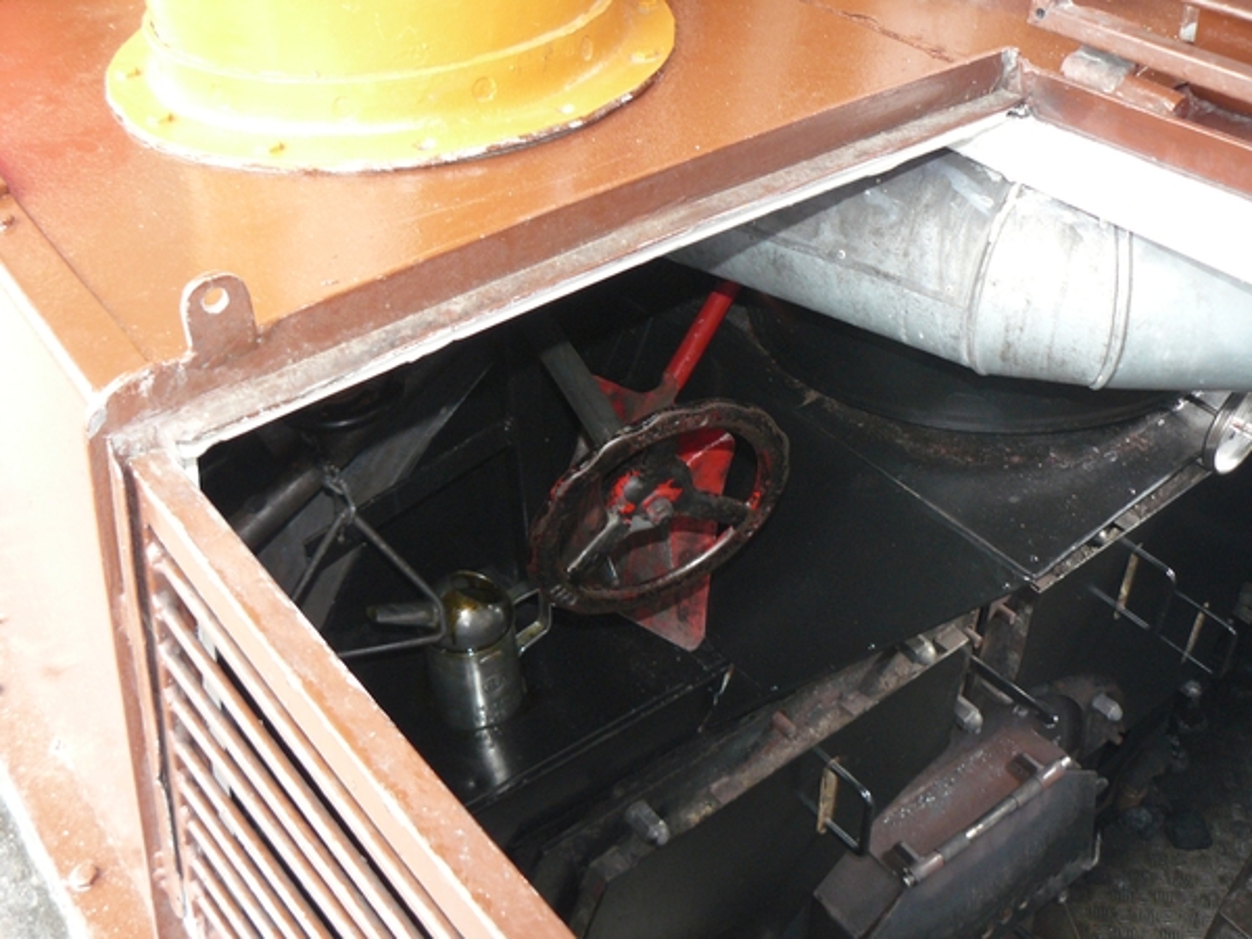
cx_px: 626
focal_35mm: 36
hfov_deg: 51.4
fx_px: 1302
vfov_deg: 39.7
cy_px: 470
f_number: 2.8
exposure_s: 1/30
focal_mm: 6
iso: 200
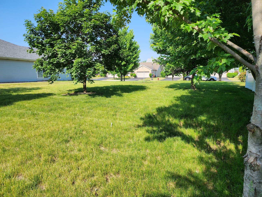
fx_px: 174
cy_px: 98
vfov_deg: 58.9
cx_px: 131
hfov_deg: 73.9
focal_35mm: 23
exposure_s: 1/677
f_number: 1.8
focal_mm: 6.4
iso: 12
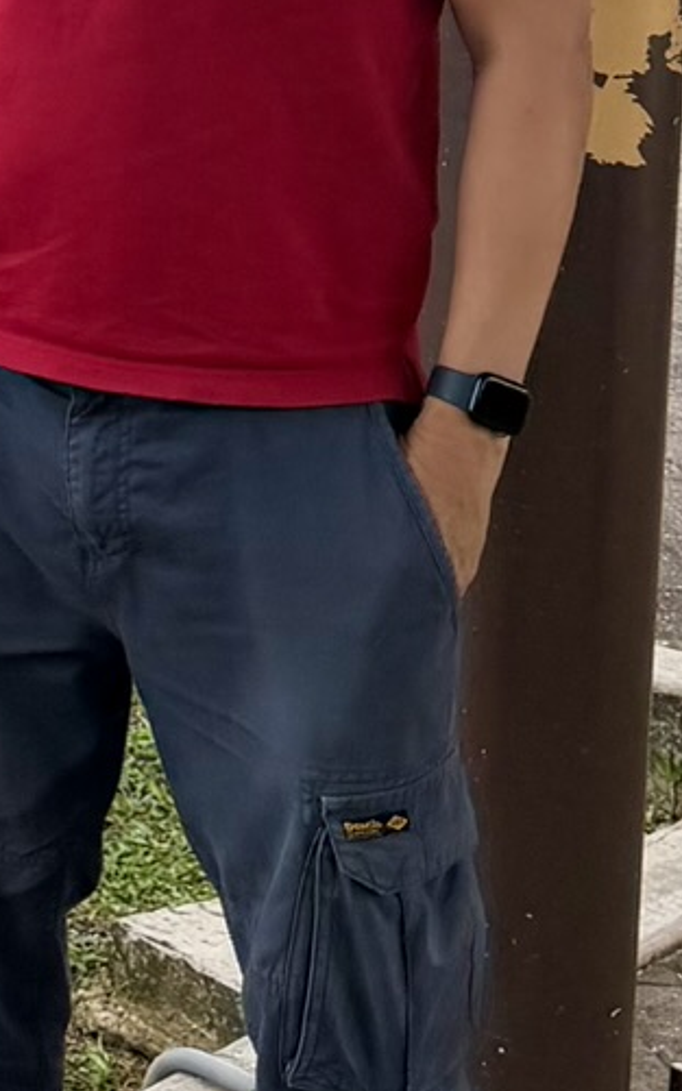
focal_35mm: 104
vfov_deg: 18.9
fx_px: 3094
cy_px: -235
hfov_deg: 10.9
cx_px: -869
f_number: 1.78
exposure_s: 1/1314
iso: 80
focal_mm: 6.76
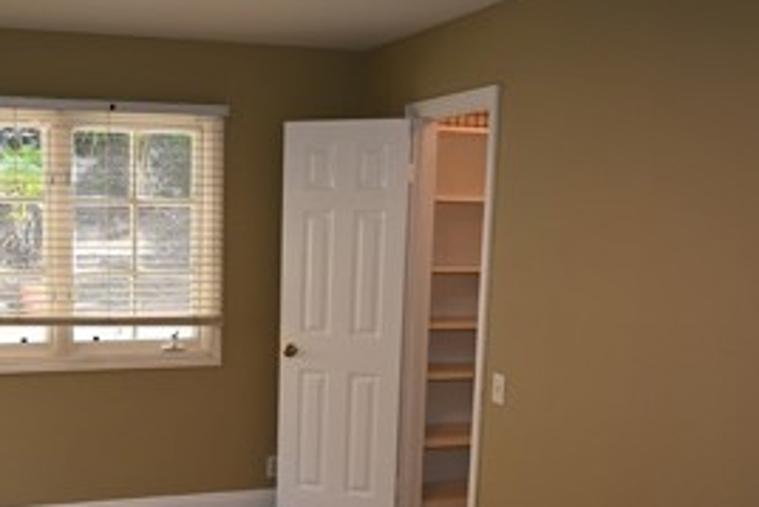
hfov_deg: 42.6
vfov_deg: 29.8
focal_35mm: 45
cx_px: 201
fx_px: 945
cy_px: 338
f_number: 4
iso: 280
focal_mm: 12.5
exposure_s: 1/60
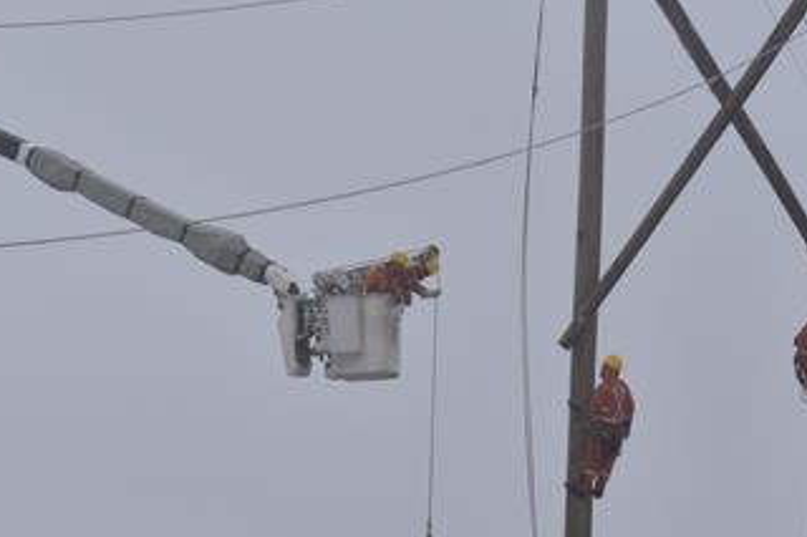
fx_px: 6475
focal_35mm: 289
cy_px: 377
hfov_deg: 7.1
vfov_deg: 4.7
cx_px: 179
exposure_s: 1/800
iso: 250
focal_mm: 95
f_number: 7.1
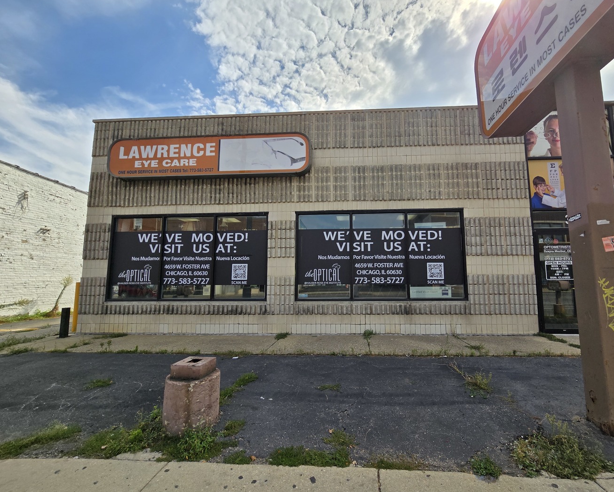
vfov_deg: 88.0
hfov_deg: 100.4
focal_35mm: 14
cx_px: 338
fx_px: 254
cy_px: 251
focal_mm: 2.2
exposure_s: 1/3126
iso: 50
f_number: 2.2
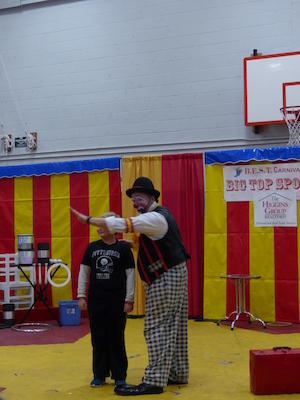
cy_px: 200
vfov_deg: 30.7
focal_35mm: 63
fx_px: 728
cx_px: 150
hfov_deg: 23.3
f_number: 2.8
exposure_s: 1/40
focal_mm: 11.4
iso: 400
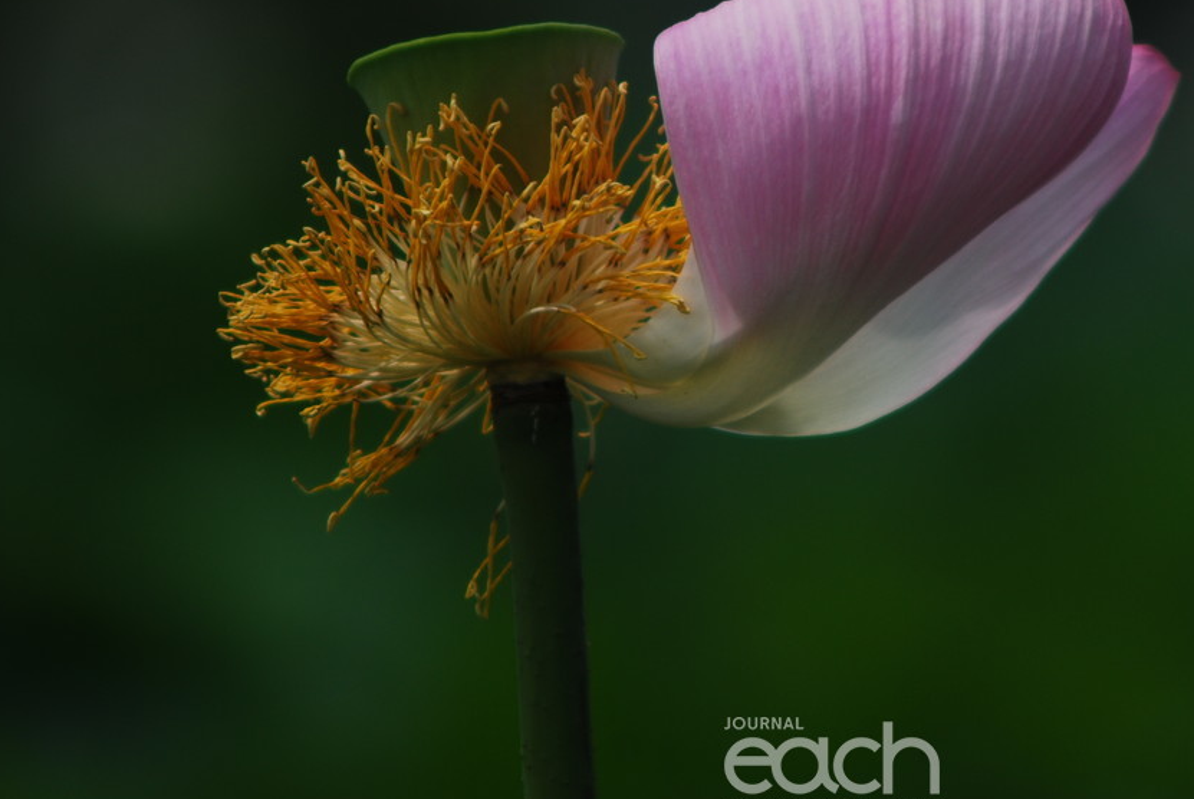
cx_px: 810
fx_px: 23008
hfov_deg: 3.0
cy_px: 216
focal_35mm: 693
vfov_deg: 2.0
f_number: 5.6
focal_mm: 300
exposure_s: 1/400
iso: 100
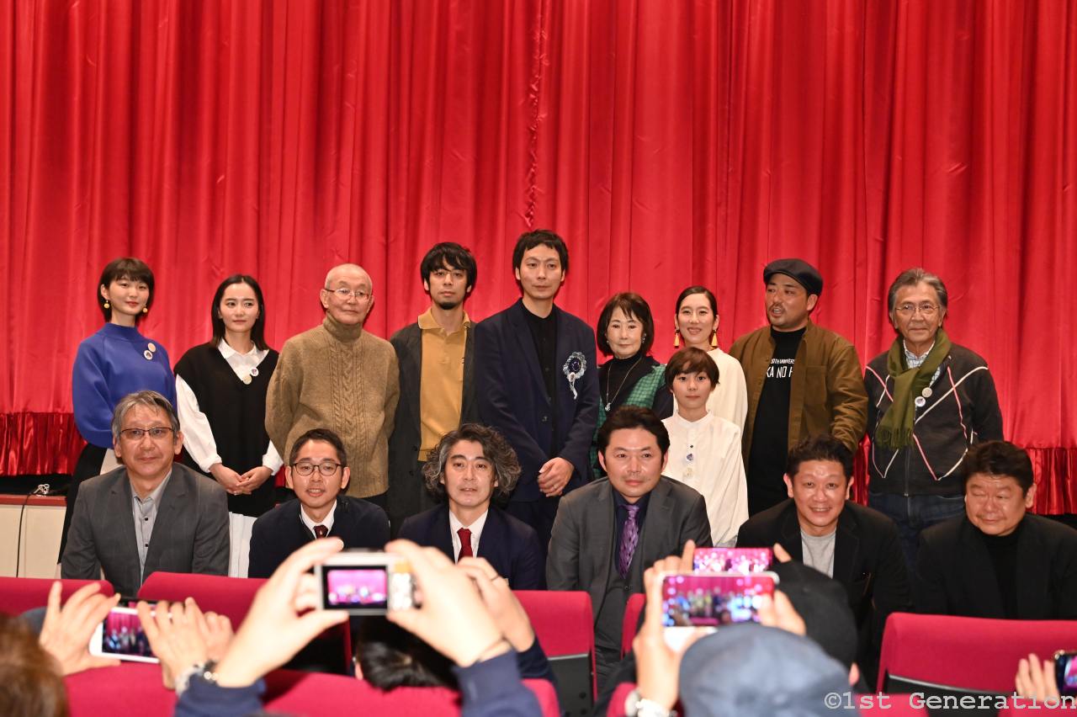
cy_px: 358
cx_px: 538
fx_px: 1375
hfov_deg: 42.8
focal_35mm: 46
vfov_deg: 29.2
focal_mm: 46
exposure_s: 1/125
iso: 4000
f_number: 4
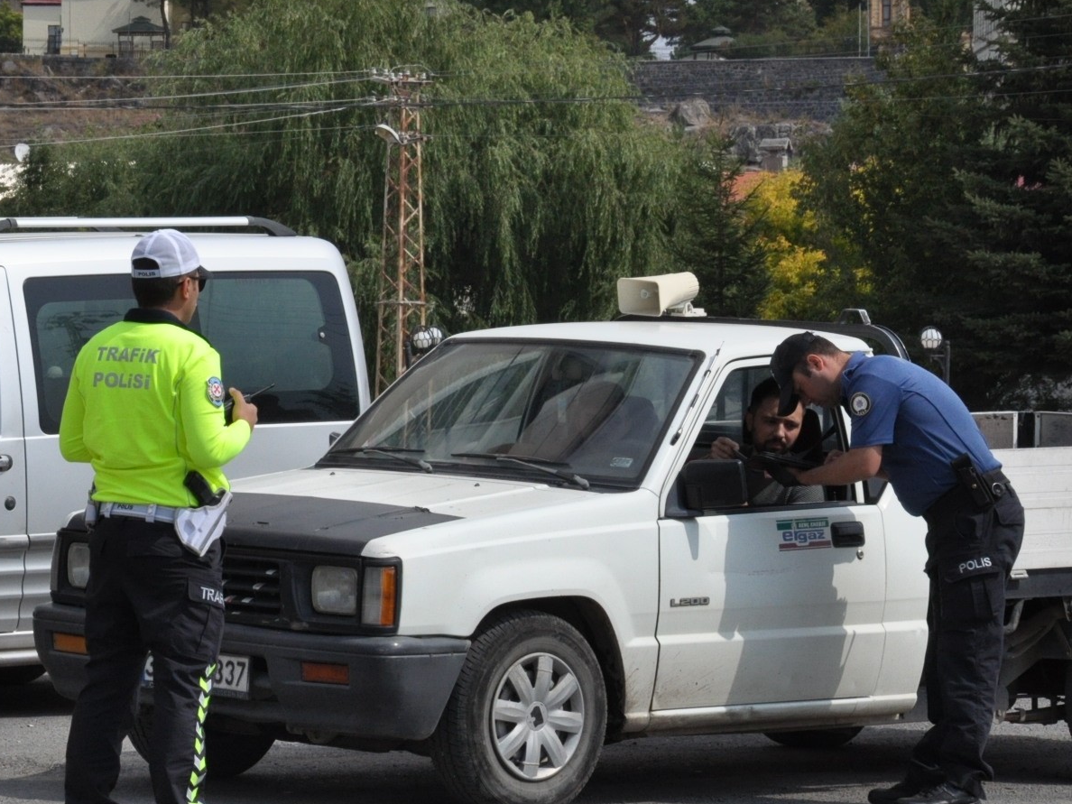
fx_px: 5636
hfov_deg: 10.8
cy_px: 341
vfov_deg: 8.2
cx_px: 162
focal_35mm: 182
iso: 800
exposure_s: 1/2000
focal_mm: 70
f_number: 11
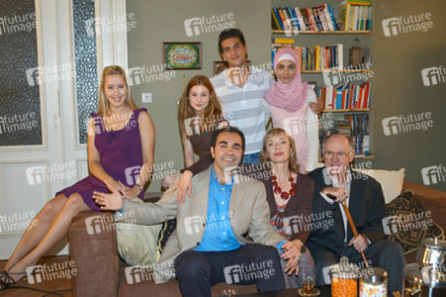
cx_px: 223
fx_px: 557
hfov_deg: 43.6
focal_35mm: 45
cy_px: 148
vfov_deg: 29.8
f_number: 4.5
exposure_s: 1/50
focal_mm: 30
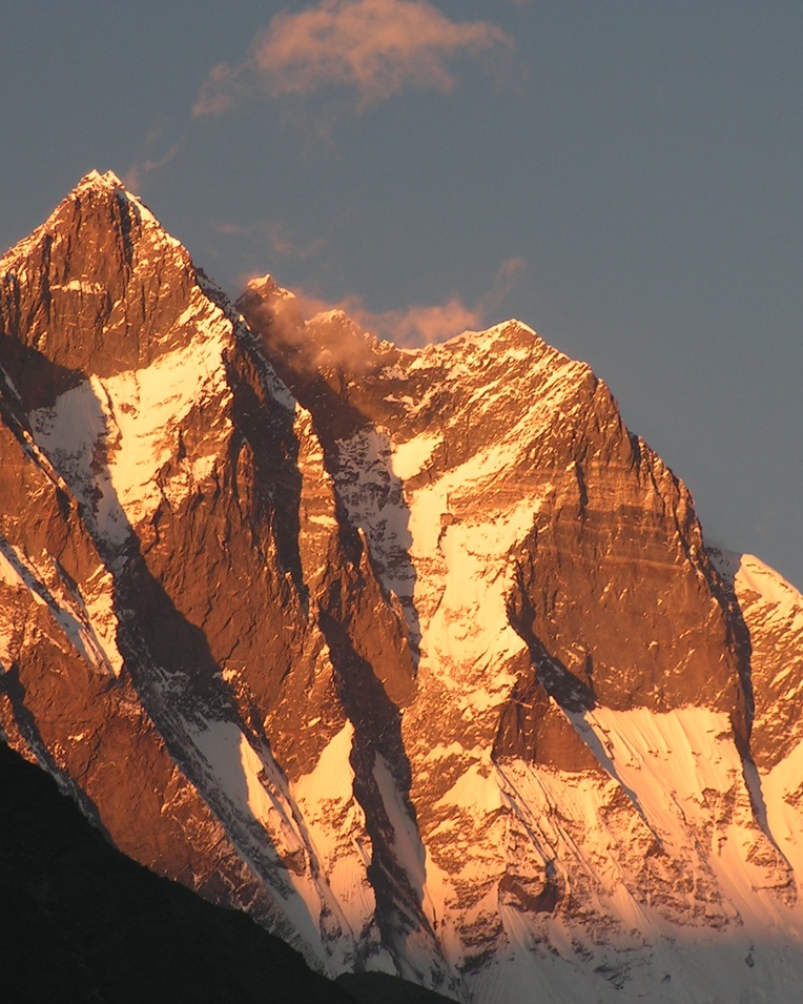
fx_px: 6179
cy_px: 501
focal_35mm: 208
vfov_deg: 9.3
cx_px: 379
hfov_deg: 7.4
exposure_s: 1/160
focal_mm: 26.5
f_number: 3.4
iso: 64
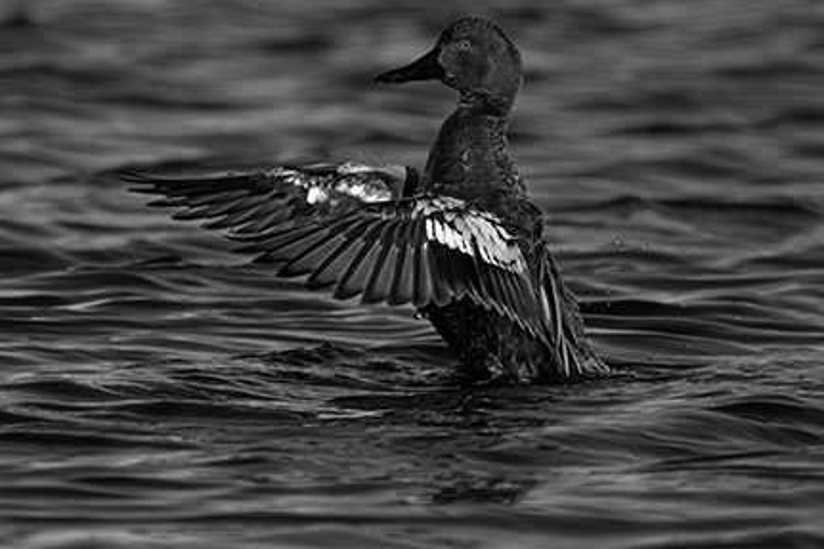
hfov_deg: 1.5
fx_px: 31870
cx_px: 354
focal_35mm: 1393
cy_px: 255
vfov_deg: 1.0
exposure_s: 1/2500
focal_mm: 1200
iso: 1250
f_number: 13
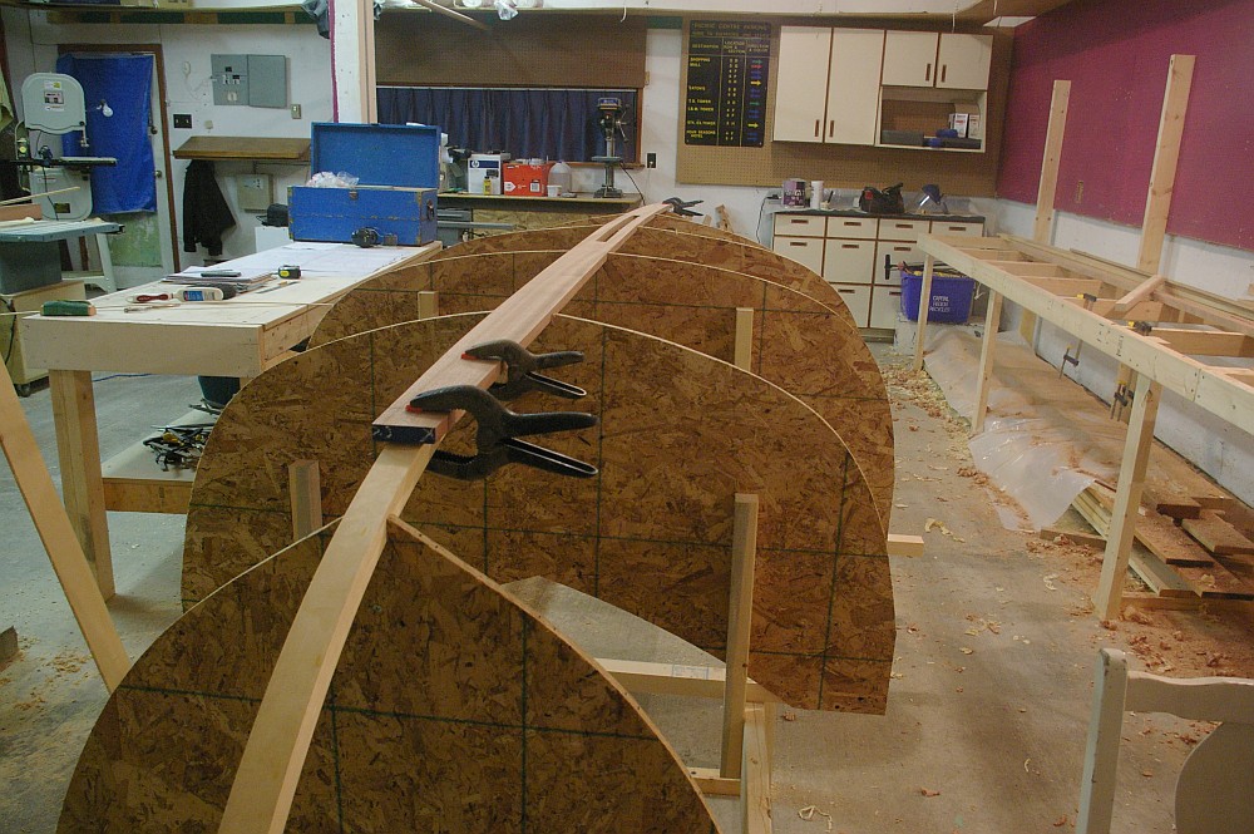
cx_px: 627
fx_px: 940
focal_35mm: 27
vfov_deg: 47.9
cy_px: 417
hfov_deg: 67.4
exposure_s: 1/8
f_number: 6.7
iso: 1600
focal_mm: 18
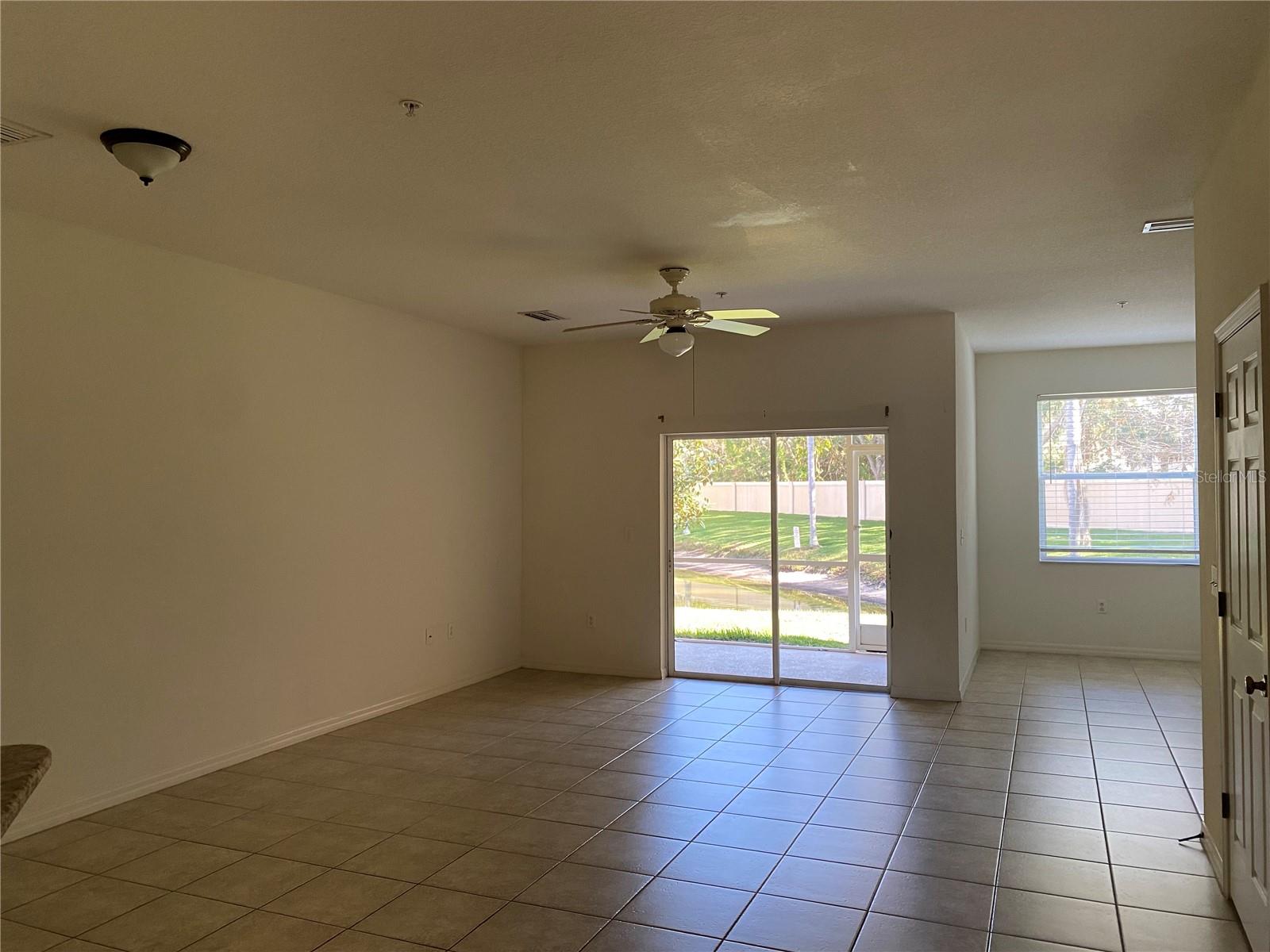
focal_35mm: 26
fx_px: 954
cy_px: 476
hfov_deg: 67.3
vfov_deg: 53.1
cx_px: 635
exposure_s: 1/85
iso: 125
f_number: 1.8
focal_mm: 4.25
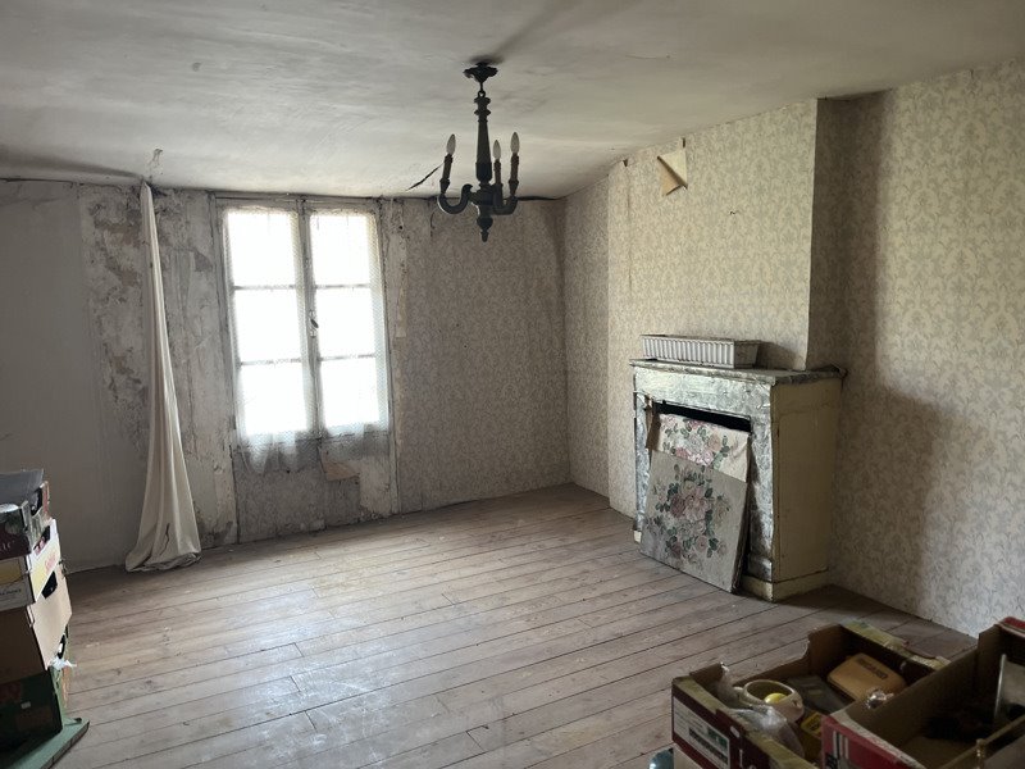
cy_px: 384
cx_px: 512
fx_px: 770
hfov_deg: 67.3
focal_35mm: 26
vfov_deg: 53.1
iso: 125
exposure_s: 1/61
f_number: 1.6
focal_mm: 5.1
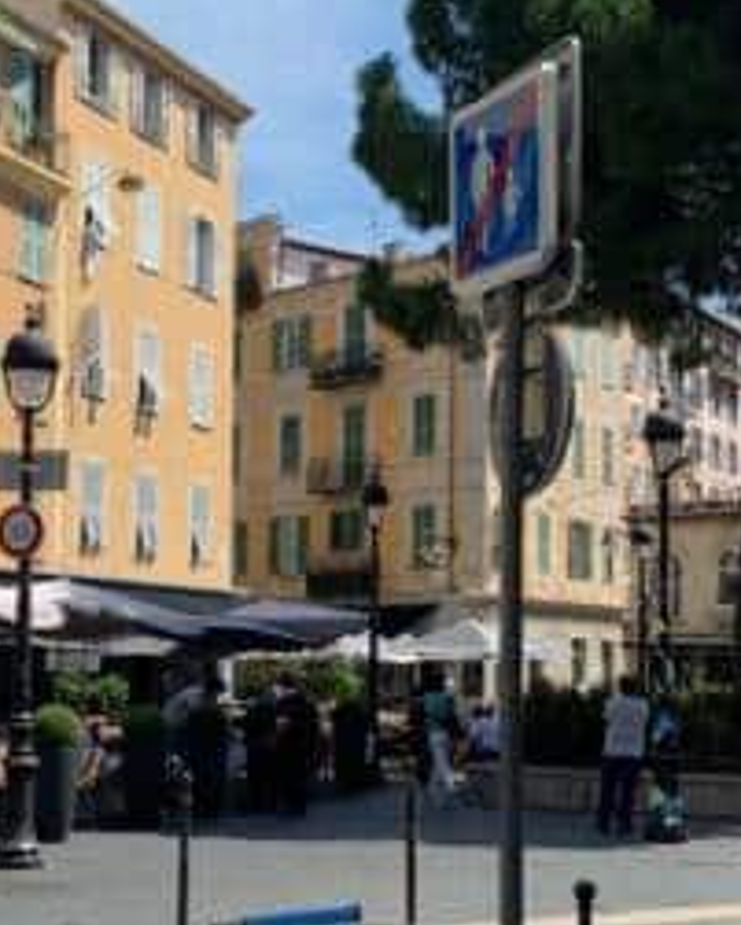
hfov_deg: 24.2
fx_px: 1726
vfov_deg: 29.9
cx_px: 306
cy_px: 553
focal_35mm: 63
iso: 25
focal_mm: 4.25
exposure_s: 1/1845
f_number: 1.8
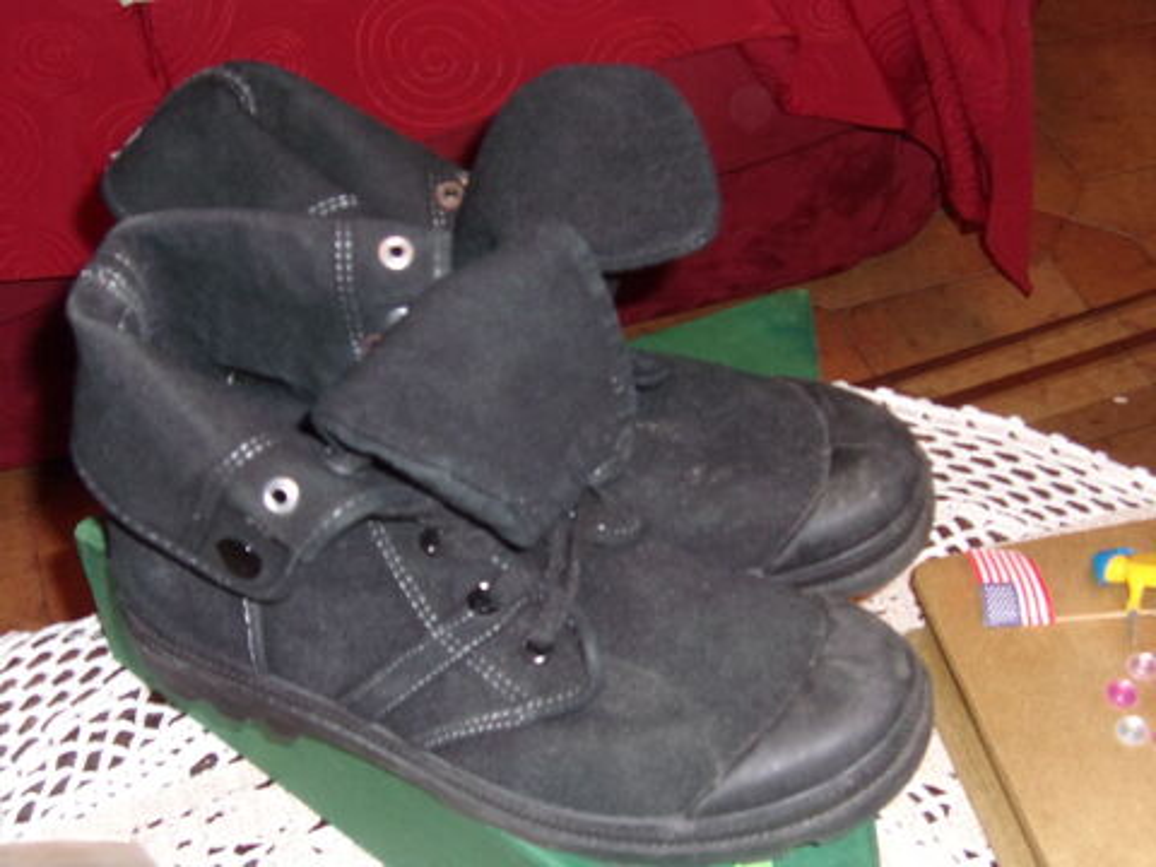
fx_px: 1770
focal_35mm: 53
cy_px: 434
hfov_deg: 36.2
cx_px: 578
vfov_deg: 27.5
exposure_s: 1/34
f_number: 4.2
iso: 200
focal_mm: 9.4
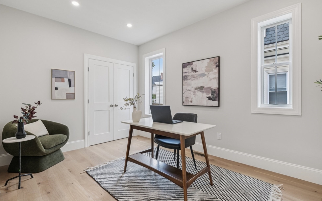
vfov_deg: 71.3
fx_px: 140
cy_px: 99
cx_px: 161
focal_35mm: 16
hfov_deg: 97.8
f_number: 5.6
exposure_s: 1/20
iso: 320
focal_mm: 10
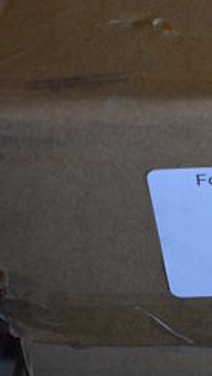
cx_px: 444
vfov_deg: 16.2
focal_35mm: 129
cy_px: -18
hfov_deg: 8.8
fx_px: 1288
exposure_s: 1/125
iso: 800
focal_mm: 22
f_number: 3.8
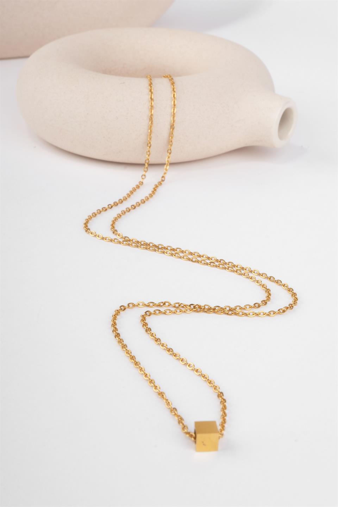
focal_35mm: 67
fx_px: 944
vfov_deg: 30.1
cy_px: 254
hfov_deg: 20.3
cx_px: 169
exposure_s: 1/160
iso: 400
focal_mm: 44.7
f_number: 22
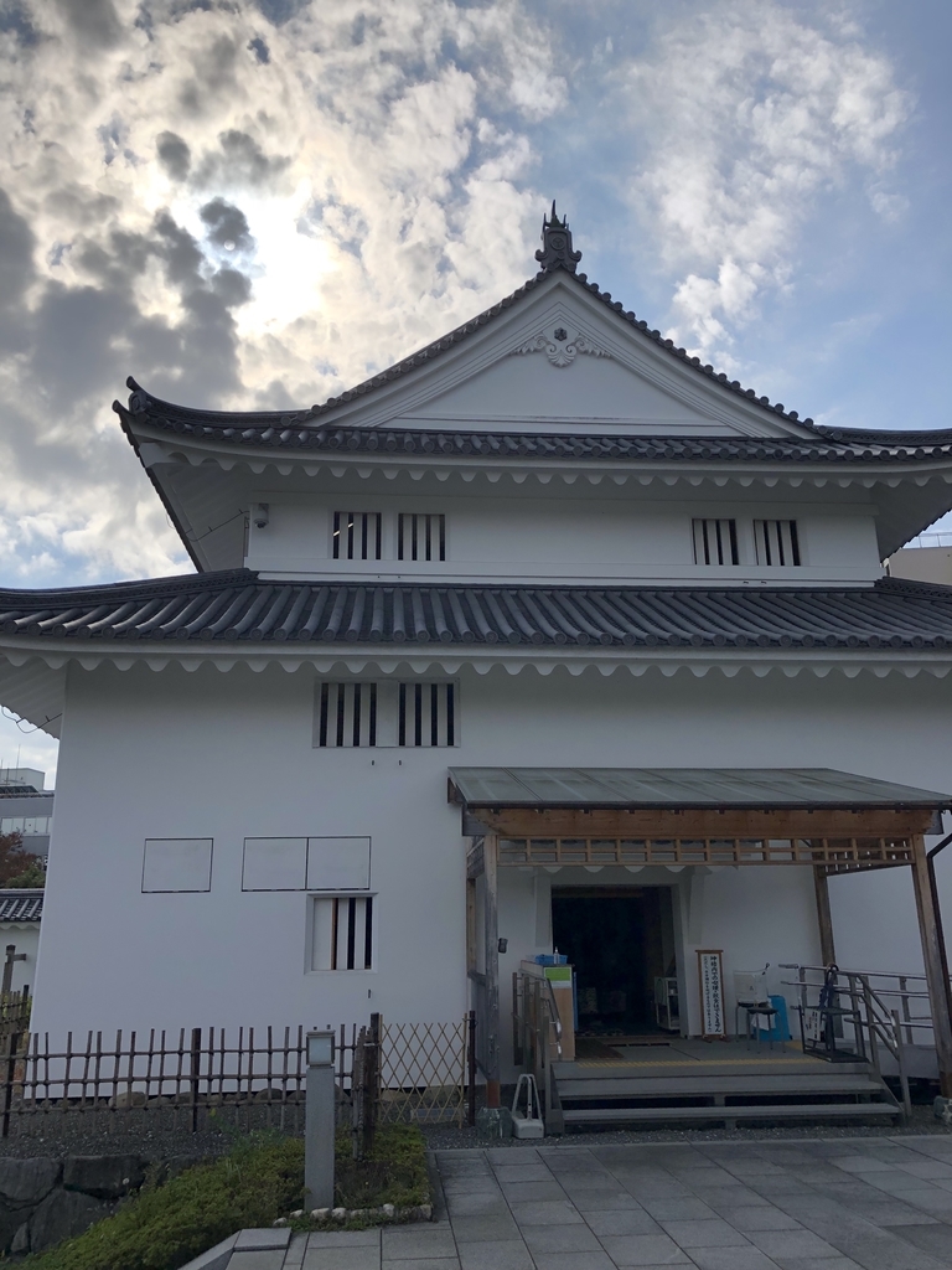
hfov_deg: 49.7
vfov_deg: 63.4
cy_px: 635
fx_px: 1027
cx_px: 476
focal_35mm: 28
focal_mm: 3.99
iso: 25
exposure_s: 1/4808
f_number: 1.8
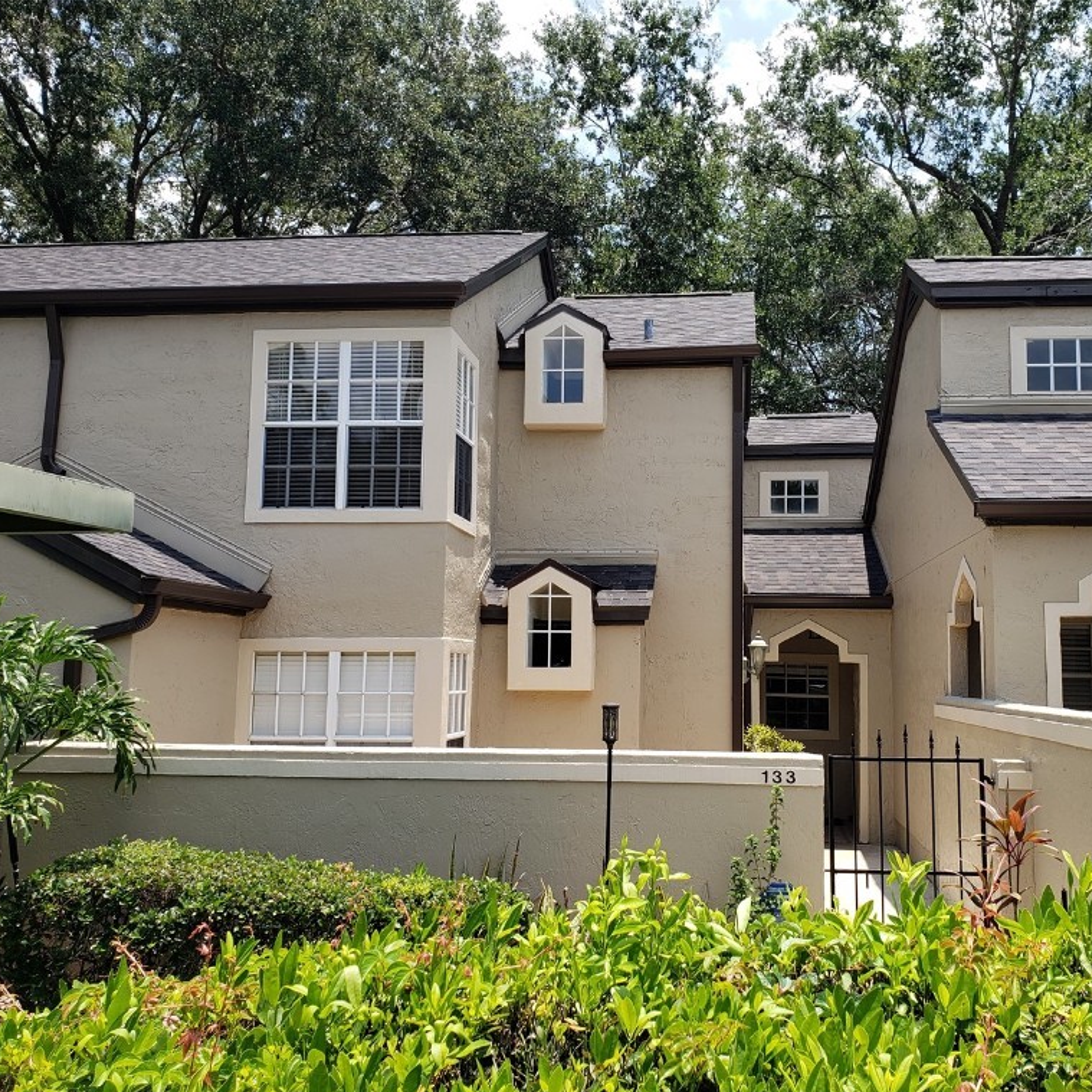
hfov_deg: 52.4
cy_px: 551
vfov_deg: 52.5
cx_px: 622
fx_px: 1106
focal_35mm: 31
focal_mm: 4.3
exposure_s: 1/827
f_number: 2.4
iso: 50
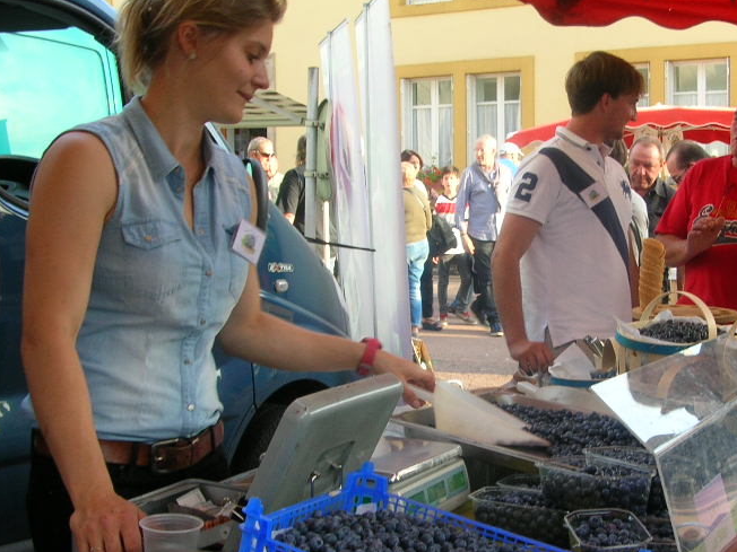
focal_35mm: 55
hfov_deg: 34.4
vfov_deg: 26.5
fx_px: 1171
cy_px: 330
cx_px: 531
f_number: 2.8
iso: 50
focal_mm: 5.8
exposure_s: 1/73.8
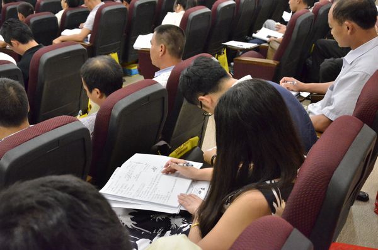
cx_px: 189
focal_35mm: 48
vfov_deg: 27.9
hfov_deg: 41.2
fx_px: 503
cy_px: 125
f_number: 5.6
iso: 5000
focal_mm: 32
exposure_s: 1/100
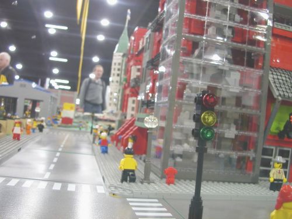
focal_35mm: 37
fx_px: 312
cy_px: 110
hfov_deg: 50.1
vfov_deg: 38.7
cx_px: 146
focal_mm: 5.6
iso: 100
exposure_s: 1/10.4
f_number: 2.7
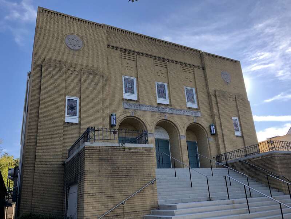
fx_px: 235
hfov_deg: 63.4
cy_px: 110
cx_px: 146
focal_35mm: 28
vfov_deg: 49.7
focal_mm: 3.99
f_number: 1.8
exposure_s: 1/528
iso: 20
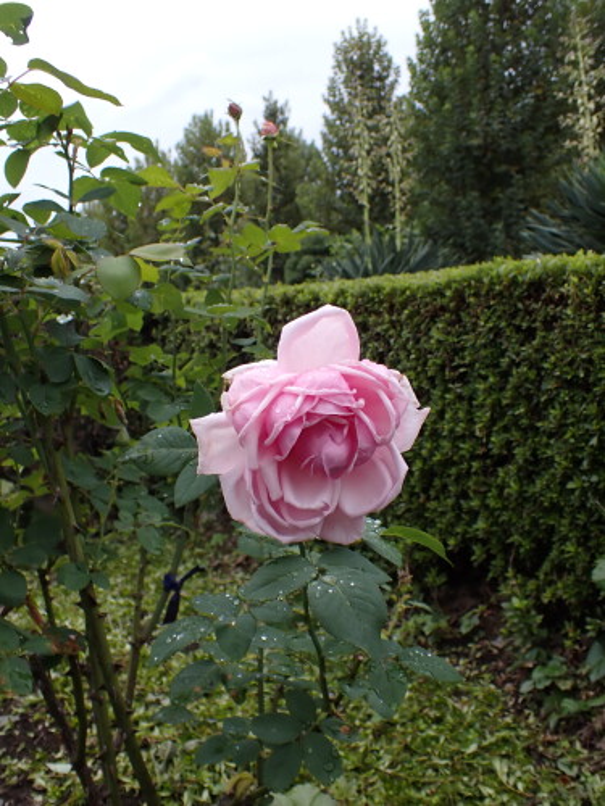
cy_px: 403
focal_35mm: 30
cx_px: 302
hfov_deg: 46.8
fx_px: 699
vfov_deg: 60.0
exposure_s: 1/160
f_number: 3.2
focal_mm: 5.4
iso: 100
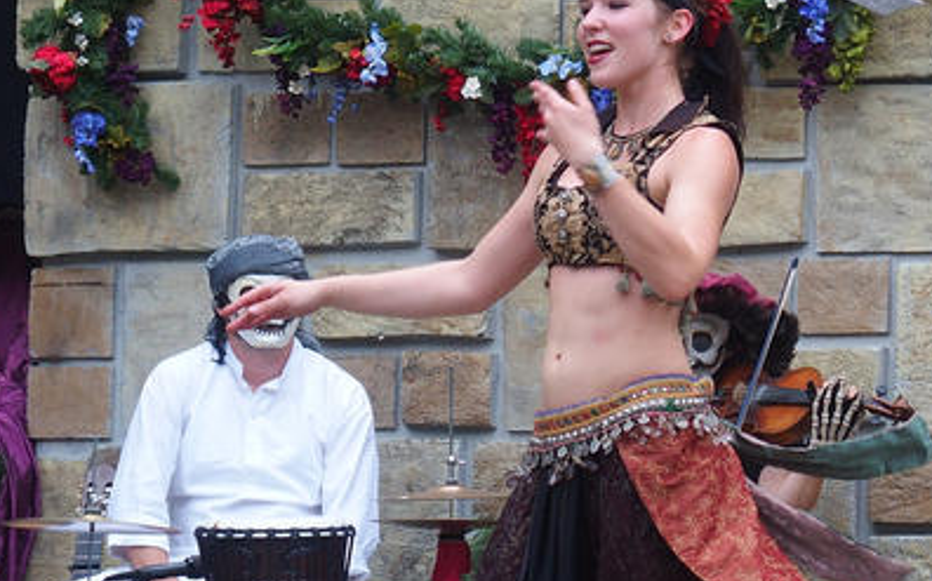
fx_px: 5382
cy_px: 263
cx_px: 497
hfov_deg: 9.9
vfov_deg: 6.2
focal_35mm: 212
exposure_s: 1/250
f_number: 2.8
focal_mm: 35
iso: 200
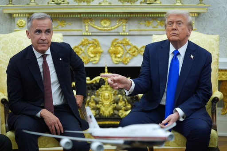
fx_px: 441
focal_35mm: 70
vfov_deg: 19.4
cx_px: 114
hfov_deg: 28.9
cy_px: 76
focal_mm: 70
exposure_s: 1/250
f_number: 2.8
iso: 2500
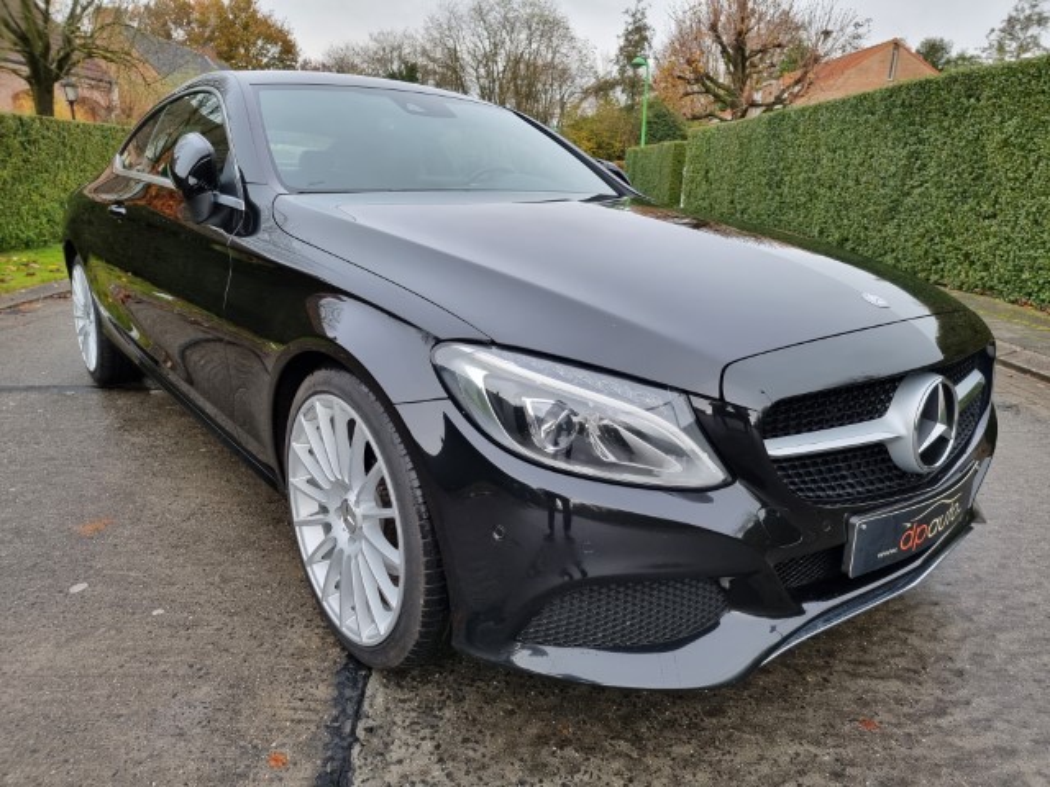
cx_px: 525
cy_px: 394
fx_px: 728
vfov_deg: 56.8
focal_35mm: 24
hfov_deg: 71.6
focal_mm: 6.7
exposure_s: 1/100
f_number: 1.8
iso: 50
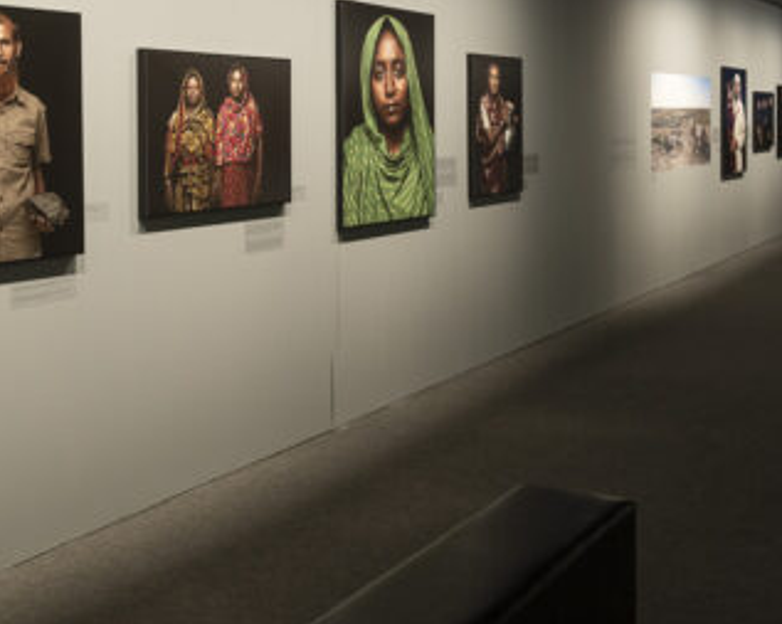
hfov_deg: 37.9
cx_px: 577
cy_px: 133
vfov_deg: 30.7
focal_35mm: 48
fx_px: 1110
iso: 1000
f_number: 8
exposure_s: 1/10
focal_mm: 27
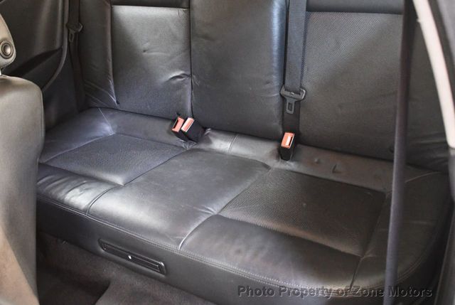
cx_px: 228
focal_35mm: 36
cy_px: 152
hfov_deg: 53.1
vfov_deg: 37.0
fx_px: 456
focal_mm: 18
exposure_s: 1/60
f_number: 3.5
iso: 6400
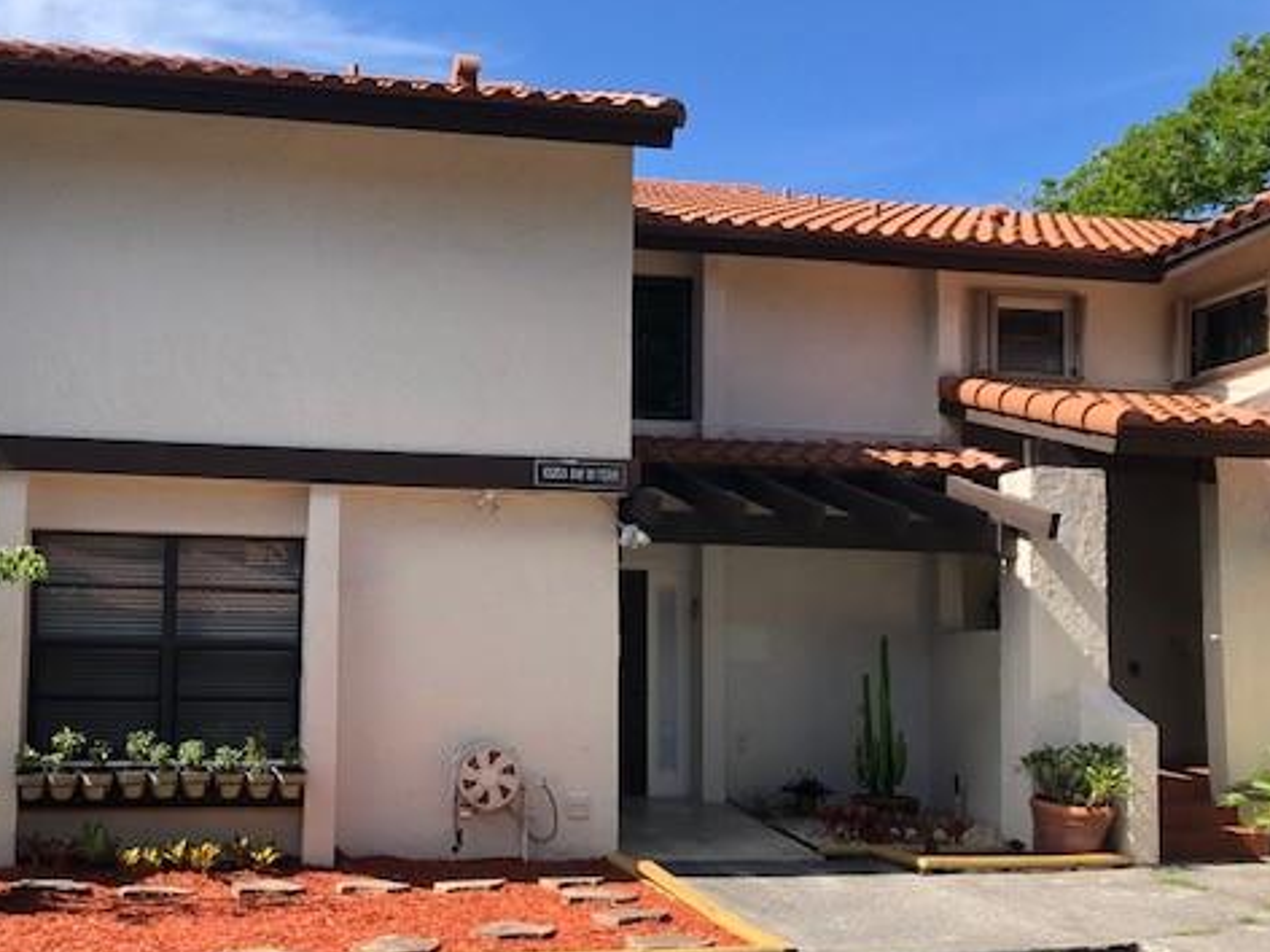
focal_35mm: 38
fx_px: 1394
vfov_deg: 37.5
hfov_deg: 48.1
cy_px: 592
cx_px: 417
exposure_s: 1/883
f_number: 1.8
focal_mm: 3.99
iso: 20
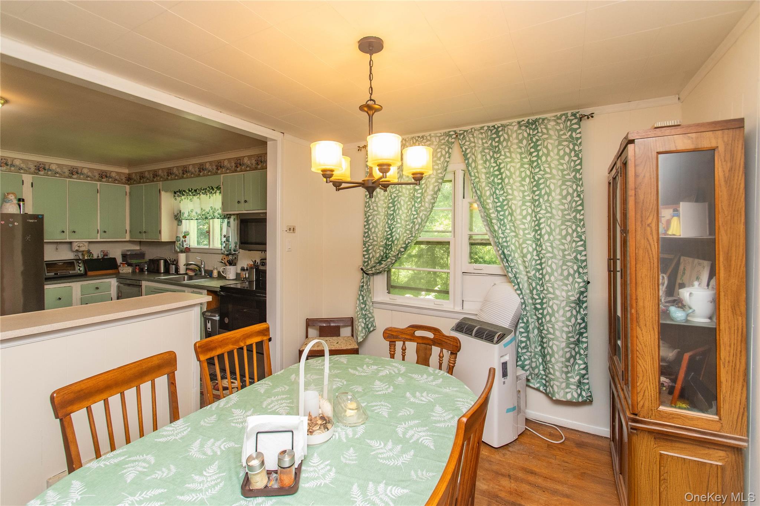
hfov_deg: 100.4
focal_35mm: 15
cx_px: 380
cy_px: 253
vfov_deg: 77.3
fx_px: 317
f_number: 5.6
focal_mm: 10
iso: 800
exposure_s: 1/60
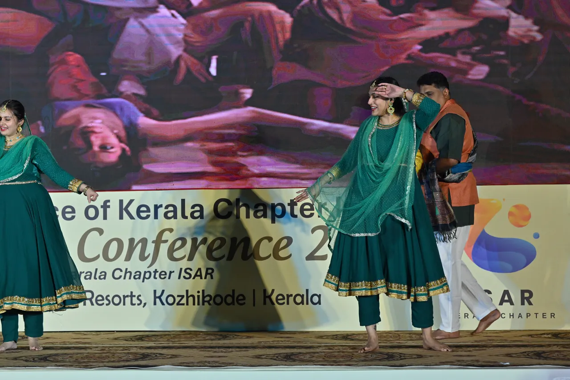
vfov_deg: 16.1
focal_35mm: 85
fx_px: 1346
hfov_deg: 23.9
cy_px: 190
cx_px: 285
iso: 1250
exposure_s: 1/250
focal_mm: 85
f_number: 5.6
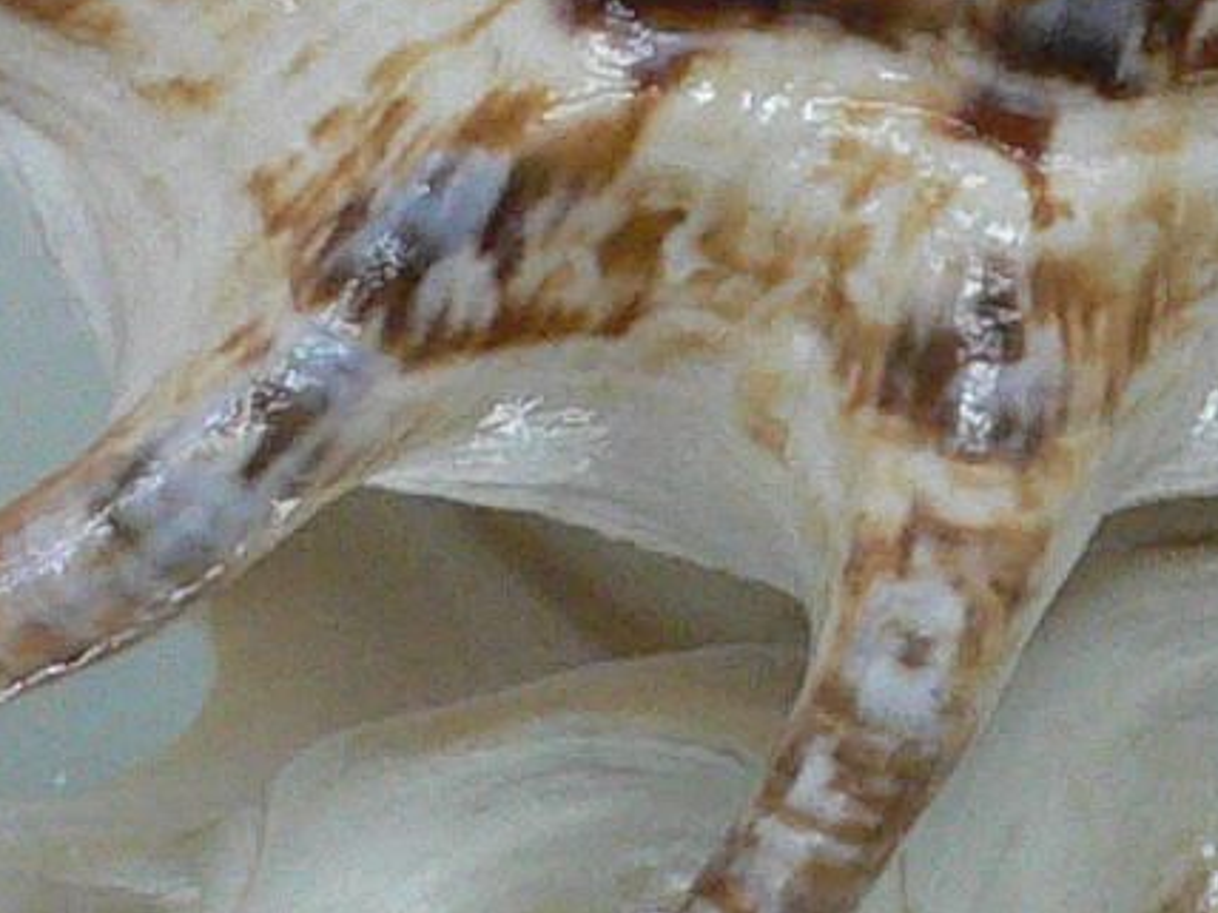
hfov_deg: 11.8
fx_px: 5806
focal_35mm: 165
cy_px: -620
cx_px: 1386
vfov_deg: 8.7
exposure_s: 1/60
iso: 200
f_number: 2.8
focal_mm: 4.6
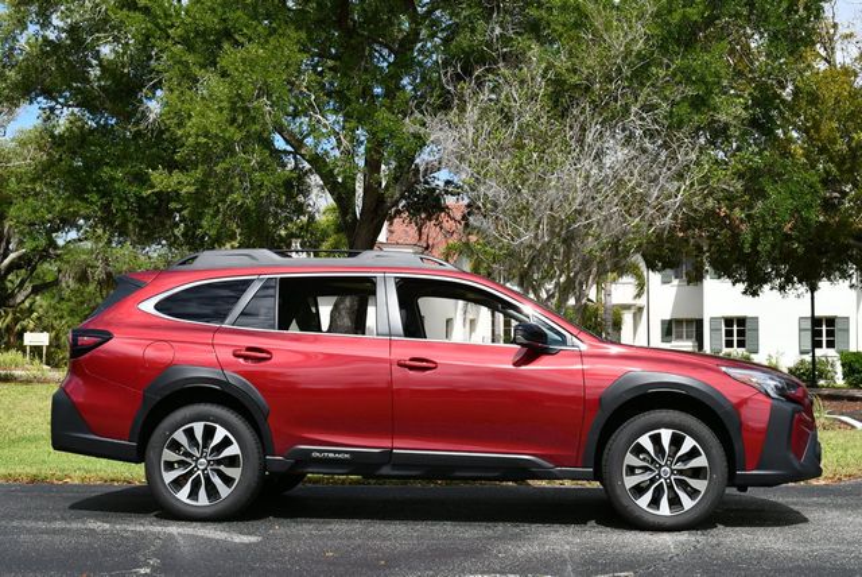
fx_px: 1150
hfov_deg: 41.1
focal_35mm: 48
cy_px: 288
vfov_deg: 28.1
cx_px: 431
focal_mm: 24
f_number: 9
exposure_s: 1/320
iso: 100
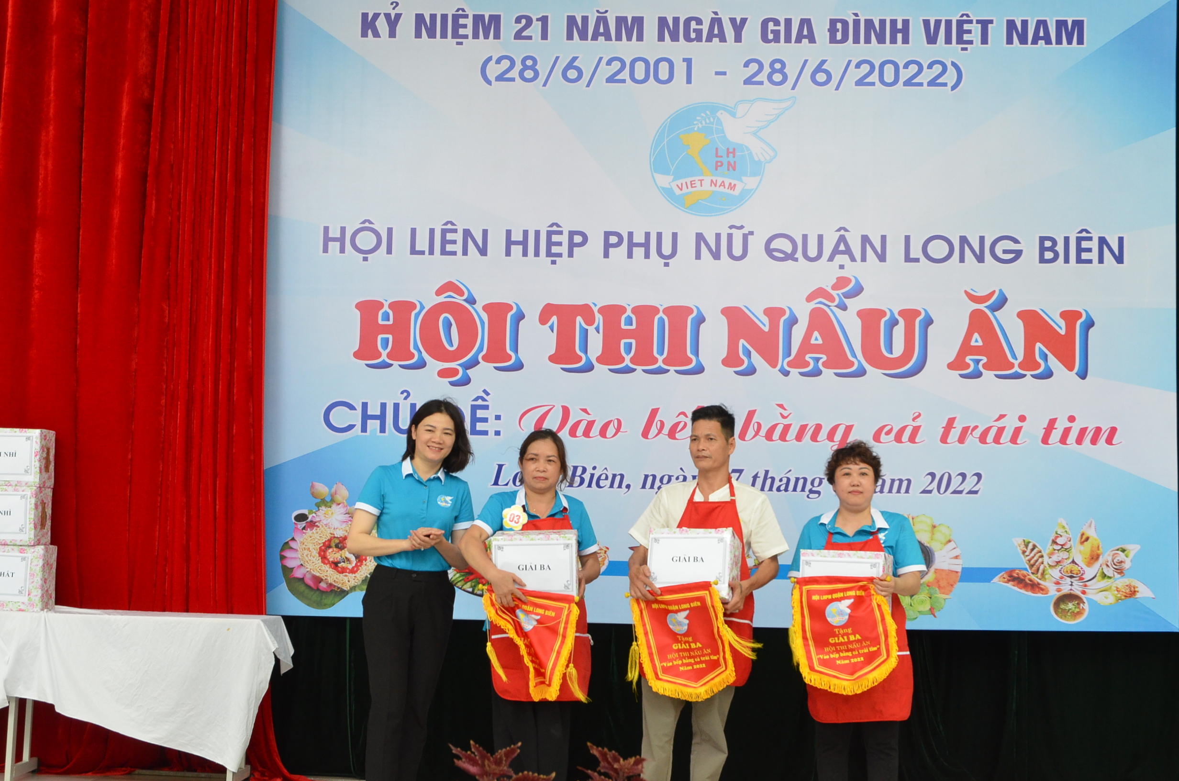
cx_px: 590
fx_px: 1863
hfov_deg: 35.1
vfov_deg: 23.7
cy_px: 390
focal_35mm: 57
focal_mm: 38
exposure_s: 1/320
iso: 1600
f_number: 9
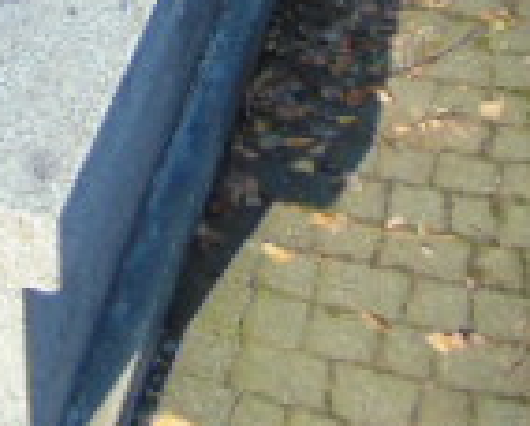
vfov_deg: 12.7
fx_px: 1728
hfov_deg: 16.1
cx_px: -235
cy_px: -355
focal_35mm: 110
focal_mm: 4.5
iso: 80
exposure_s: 1/160
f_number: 3
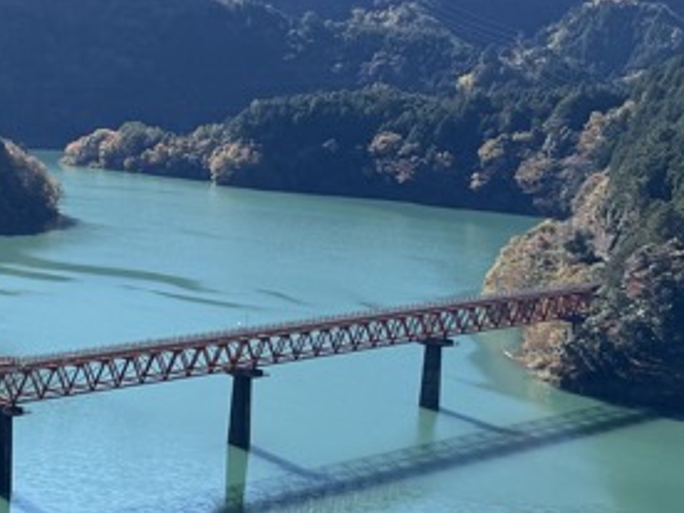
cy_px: 263
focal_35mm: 89
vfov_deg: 16.6
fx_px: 1759
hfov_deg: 18.0
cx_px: -511
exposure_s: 1/2252
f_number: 1.78
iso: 80
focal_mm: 6.76
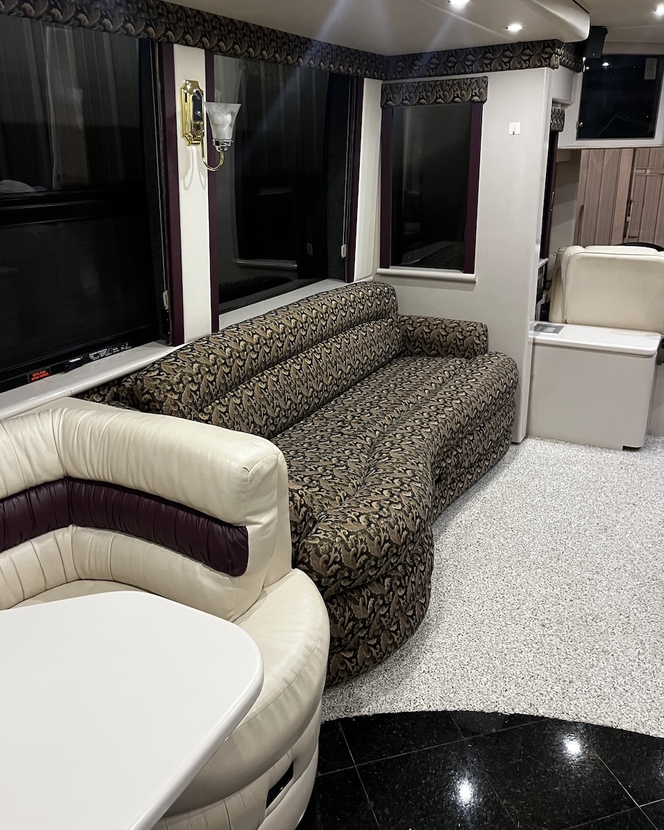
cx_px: 323
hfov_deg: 51.5
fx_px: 688
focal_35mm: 28
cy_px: 373
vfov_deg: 62.1
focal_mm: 5.1
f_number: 1.6
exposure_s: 1/46
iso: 500
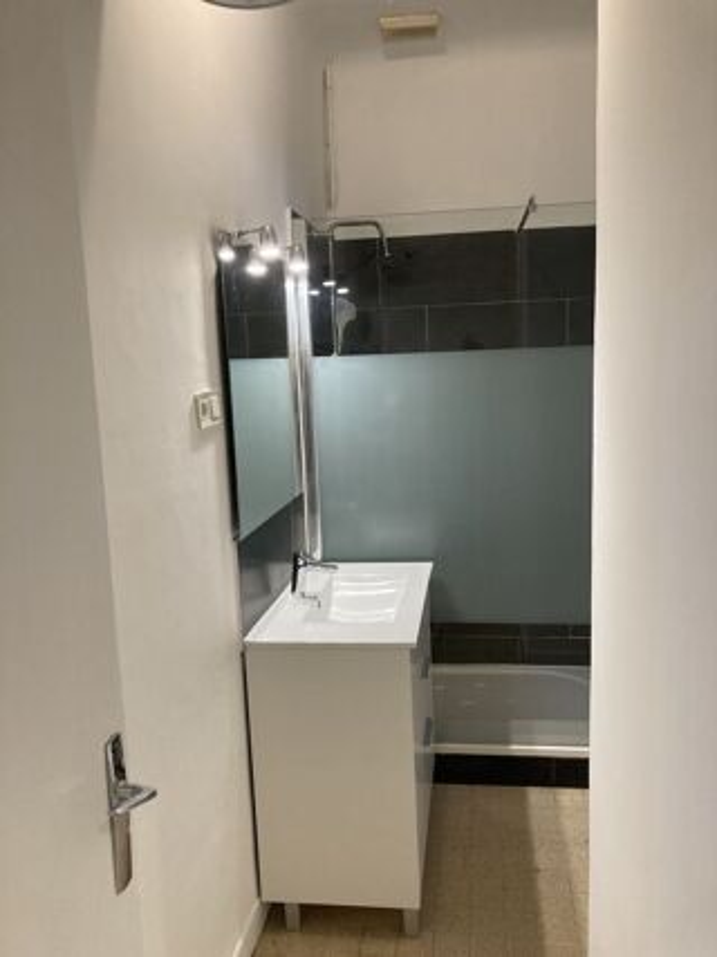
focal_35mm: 28
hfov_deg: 49.7
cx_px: 358
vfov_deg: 63.5
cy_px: 478
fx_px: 774
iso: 125
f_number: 1.8
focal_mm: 3.99
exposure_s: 1/50
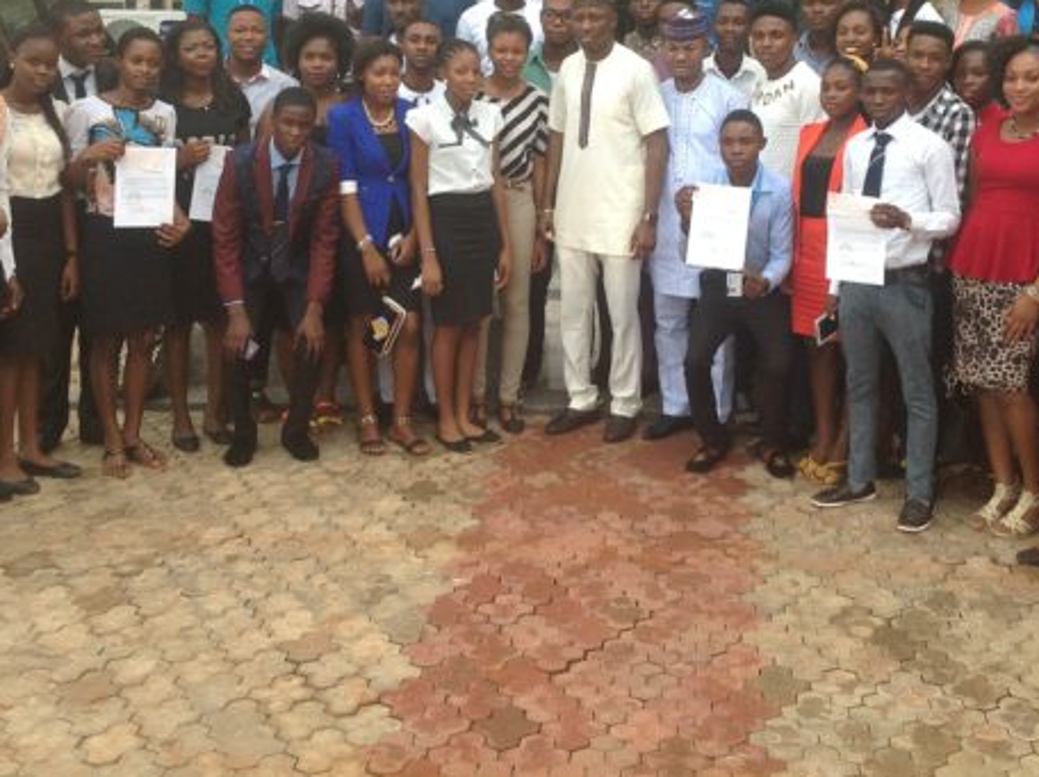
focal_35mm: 59
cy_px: 130
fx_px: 1769
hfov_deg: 32.6
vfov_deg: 24.3
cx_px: 617
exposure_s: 1/157
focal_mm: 4.28
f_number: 2.4
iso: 80
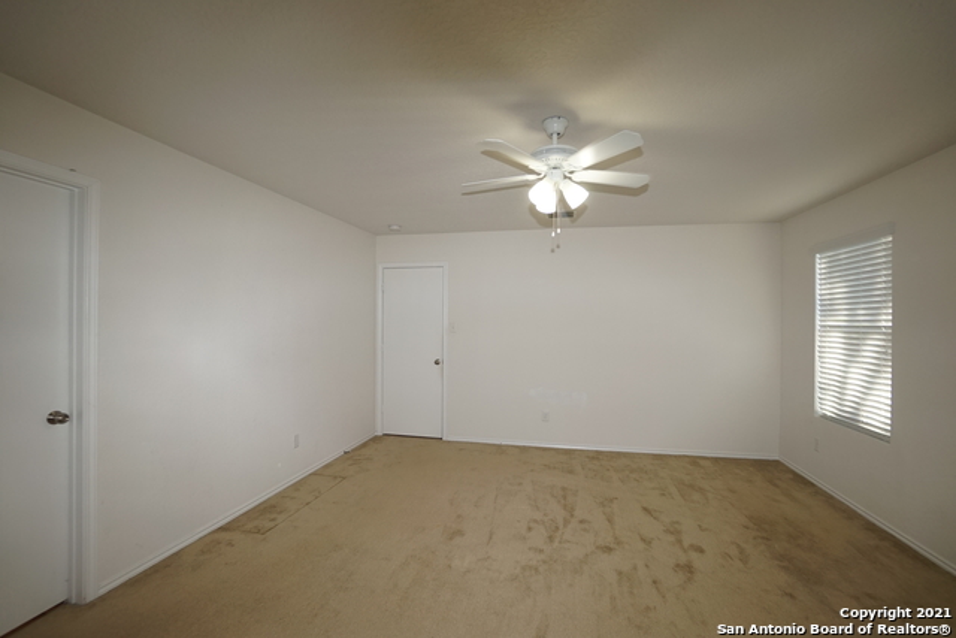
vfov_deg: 77.4
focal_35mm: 15
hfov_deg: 100.4
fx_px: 398
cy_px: 319
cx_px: 478
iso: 400
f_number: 4
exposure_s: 1/160
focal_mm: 10
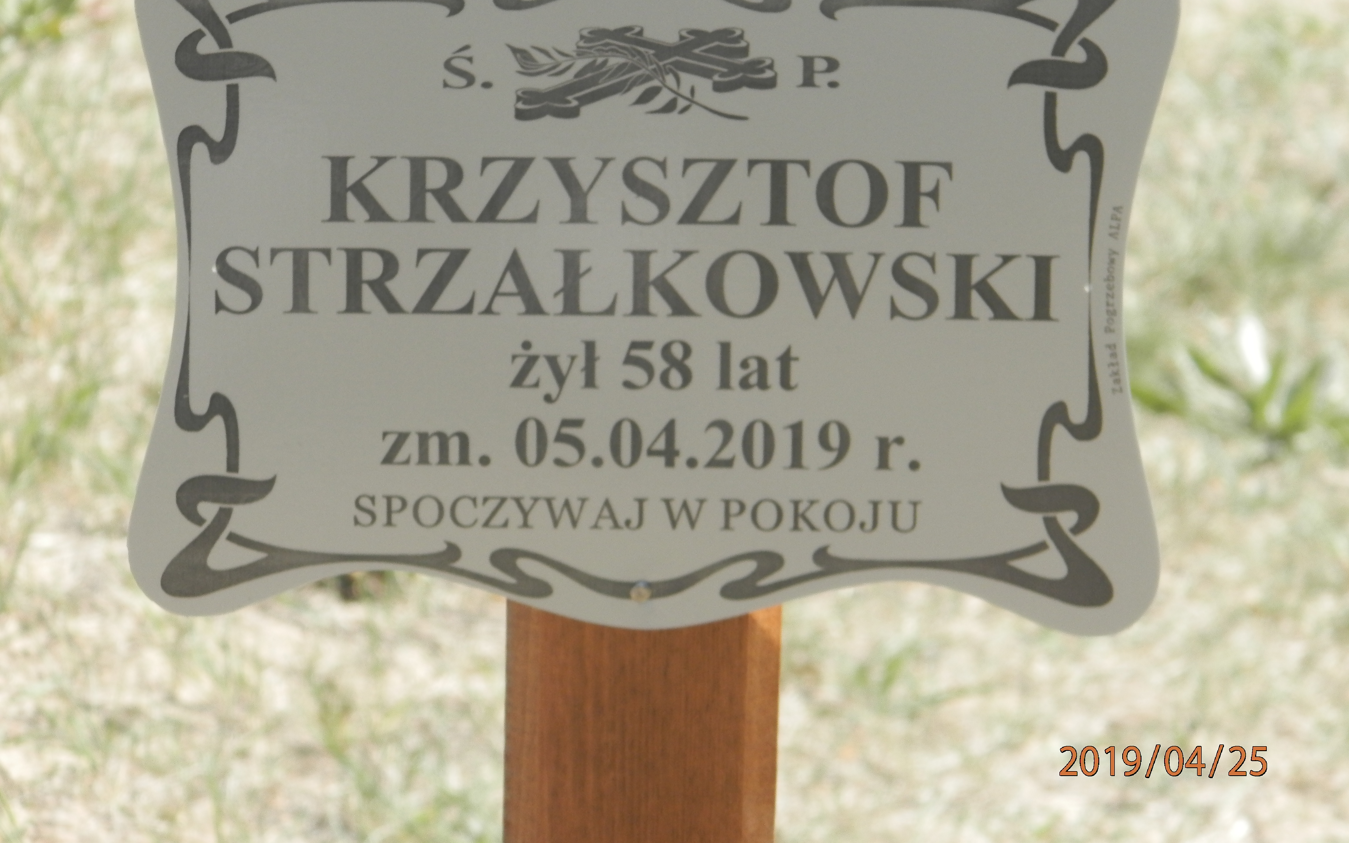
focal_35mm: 238
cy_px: 362
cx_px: 674
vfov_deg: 5.5
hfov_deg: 8.8
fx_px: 8750
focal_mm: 40
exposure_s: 1/200
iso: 125
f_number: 5.4
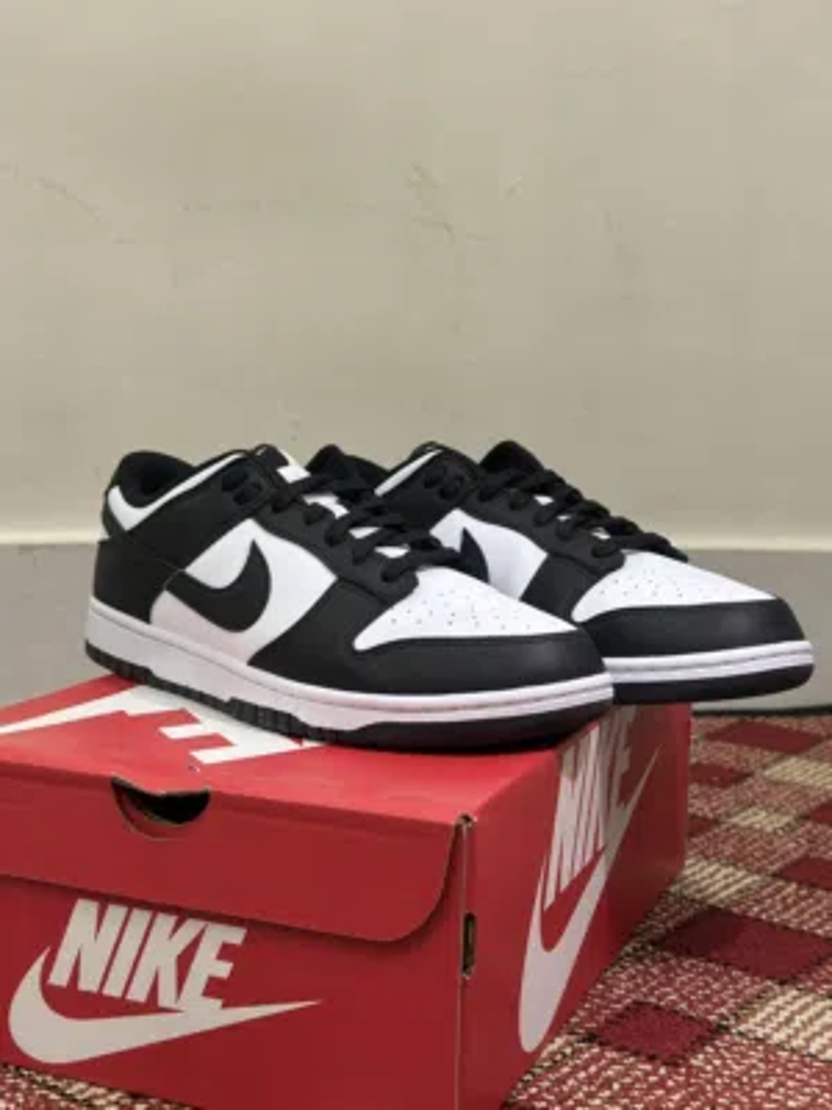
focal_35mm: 48
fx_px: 1538
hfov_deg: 30.3
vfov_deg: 39.7
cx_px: 416
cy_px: 555
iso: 200
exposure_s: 1/50
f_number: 1.78
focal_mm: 6.86
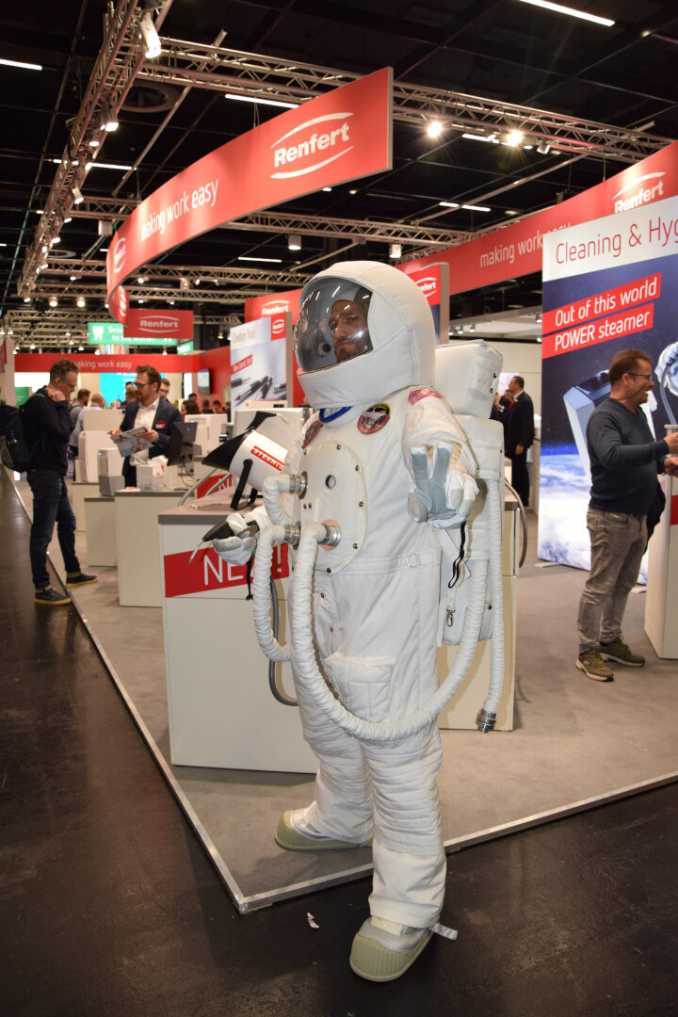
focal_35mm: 27
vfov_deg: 67.4
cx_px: 339
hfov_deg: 47.9
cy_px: 508
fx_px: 763
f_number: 5.6
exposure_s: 1/125
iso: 640
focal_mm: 18
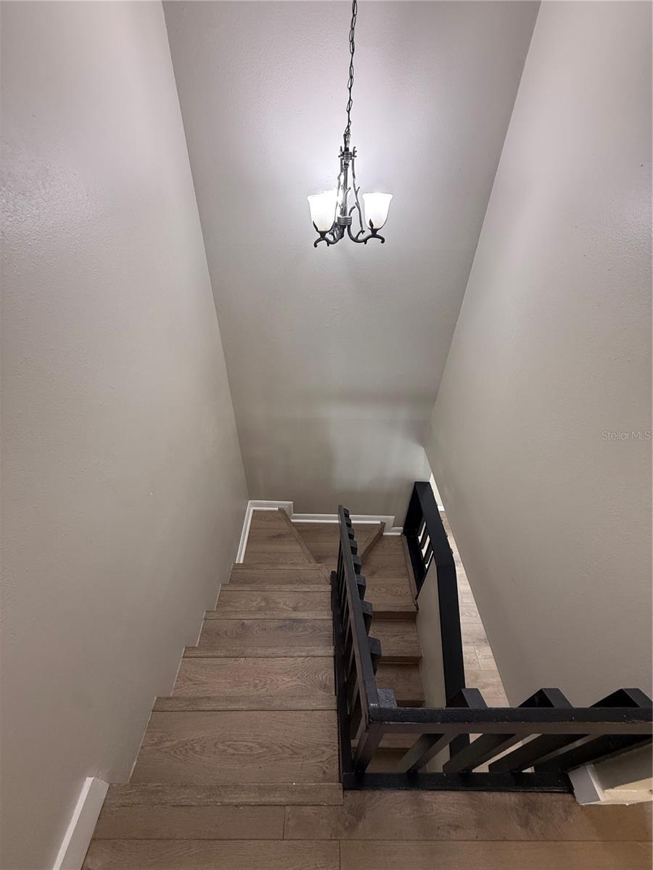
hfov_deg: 85.7
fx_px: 352
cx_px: 326
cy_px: 435
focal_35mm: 14
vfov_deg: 102.1
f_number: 2.2
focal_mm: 2.22
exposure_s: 1/60
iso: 200
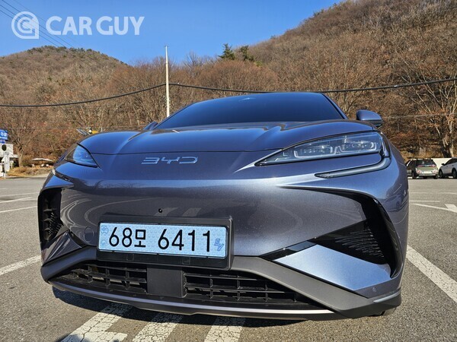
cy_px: 171
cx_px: 228
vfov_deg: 58.9
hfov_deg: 73.9
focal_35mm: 23
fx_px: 304
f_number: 1.7
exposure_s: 1/591
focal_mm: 6.3
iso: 12
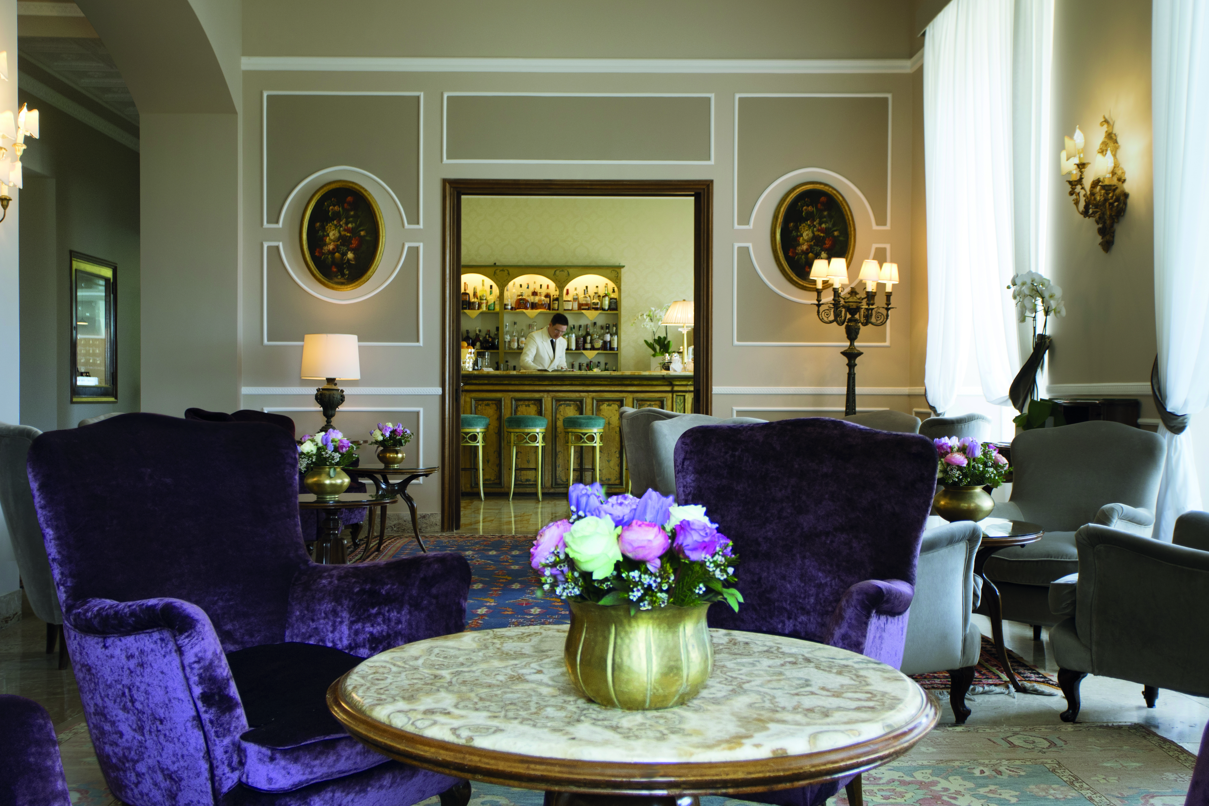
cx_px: 609
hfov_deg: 47.4
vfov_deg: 32.6
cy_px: 402
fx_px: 1377
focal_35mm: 41
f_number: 4
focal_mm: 40
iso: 400
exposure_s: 1/60
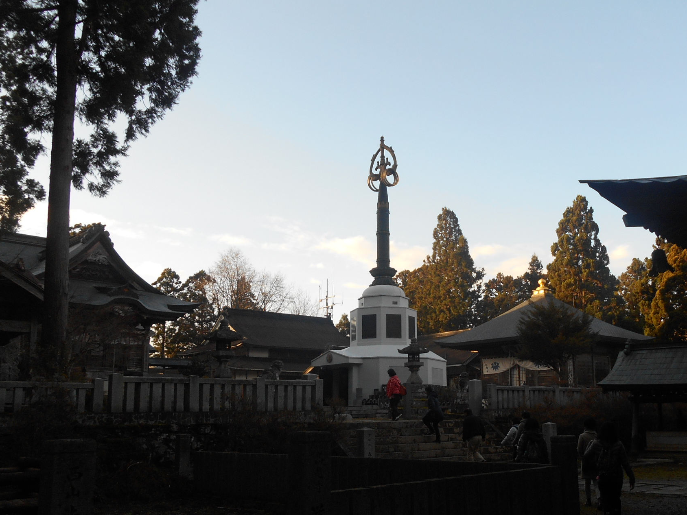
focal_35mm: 35
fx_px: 695
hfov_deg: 52.0
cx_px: 435
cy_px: 295
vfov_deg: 40.6
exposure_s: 1/250
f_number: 3.4
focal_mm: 4.7
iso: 100
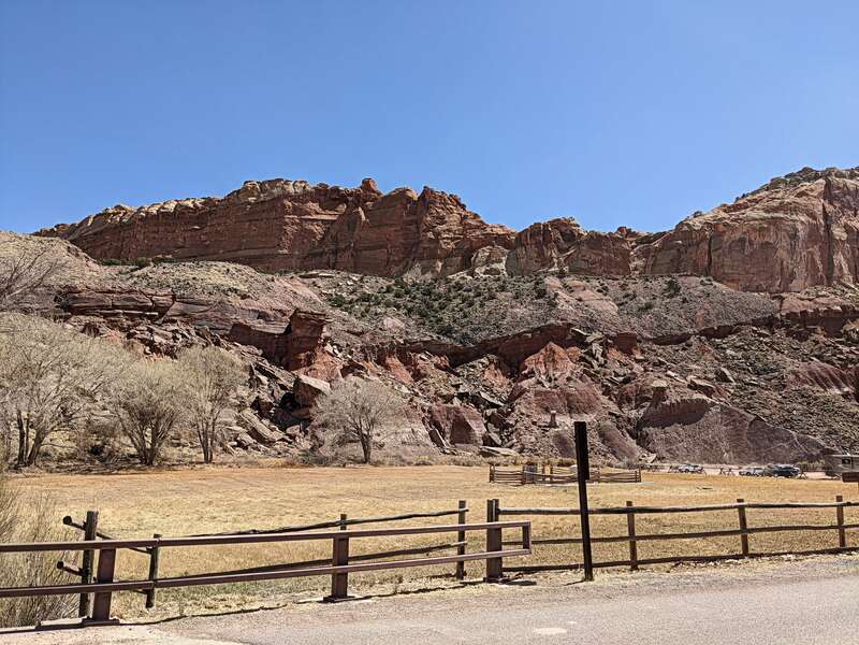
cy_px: 322
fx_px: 670
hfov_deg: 65.3
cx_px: 430
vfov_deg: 51.4
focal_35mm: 27
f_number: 1.73
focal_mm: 4.38
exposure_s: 1/2132
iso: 50
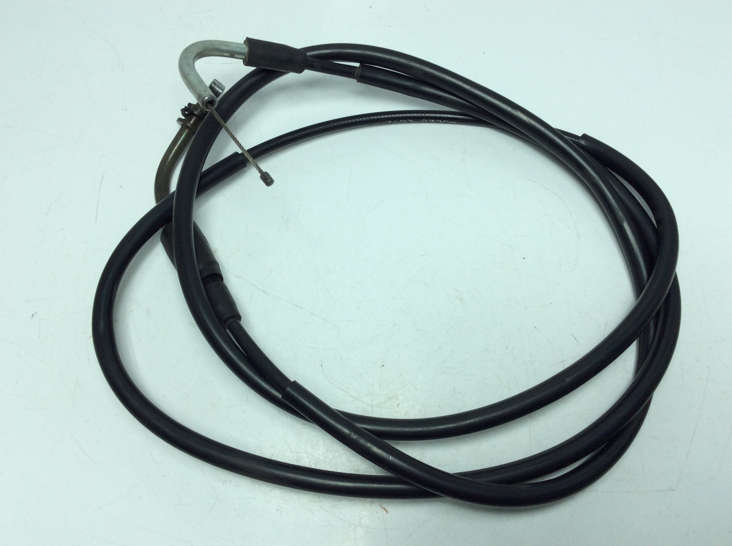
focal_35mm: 32
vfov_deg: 44.1
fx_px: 676
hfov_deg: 56.9
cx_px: 366
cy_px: 273
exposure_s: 1/473
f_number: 2.4
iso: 32
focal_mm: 3.3
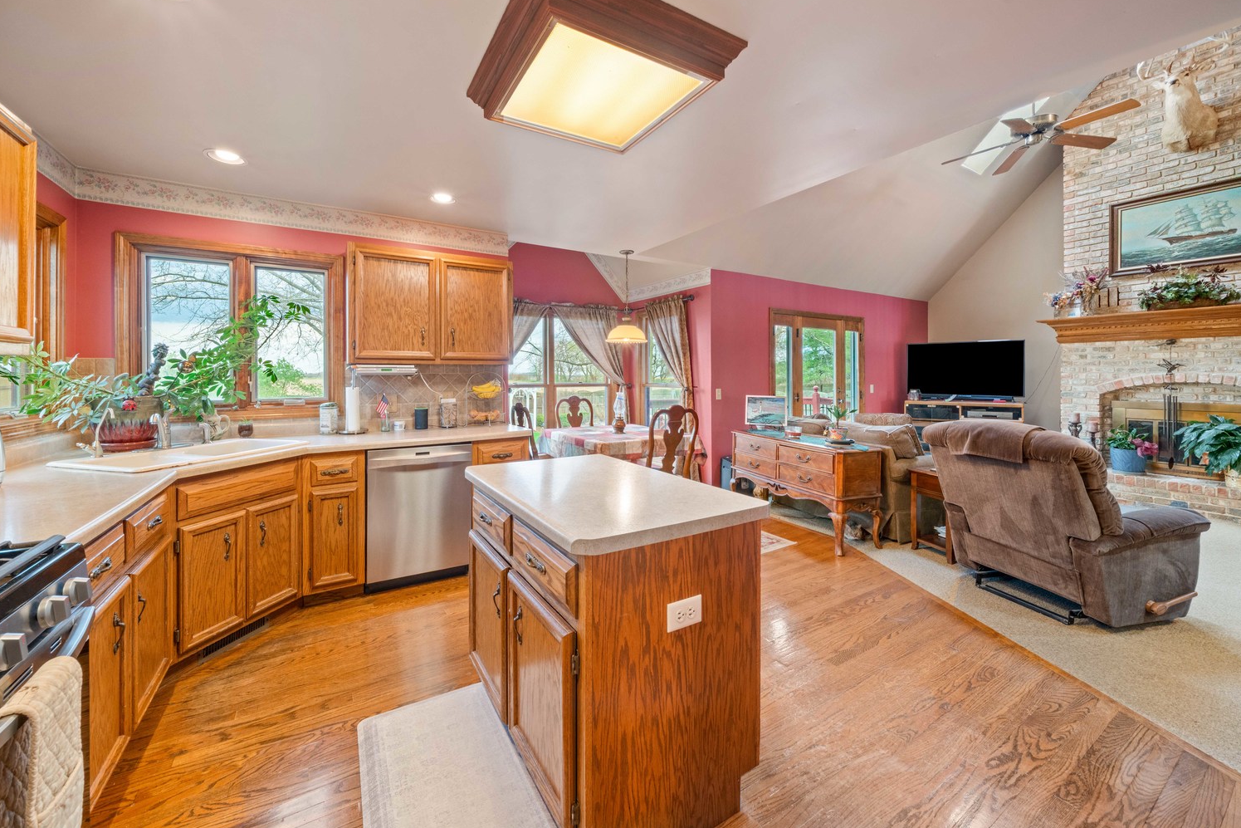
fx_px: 448
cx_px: 608
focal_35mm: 13
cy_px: 383
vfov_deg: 85.3
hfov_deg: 108.3
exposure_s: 1.6
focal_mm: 12
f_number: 11
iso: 800
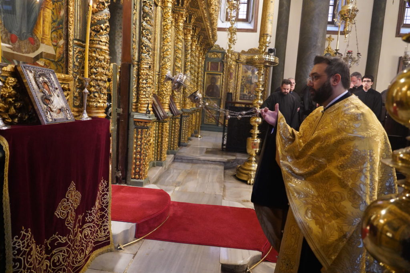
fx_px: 273
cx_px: 205
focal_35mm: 24
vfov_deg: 53.1
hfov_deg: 73.7
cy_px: 136
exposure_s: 1/160
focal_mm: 24
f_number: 4
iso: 8000
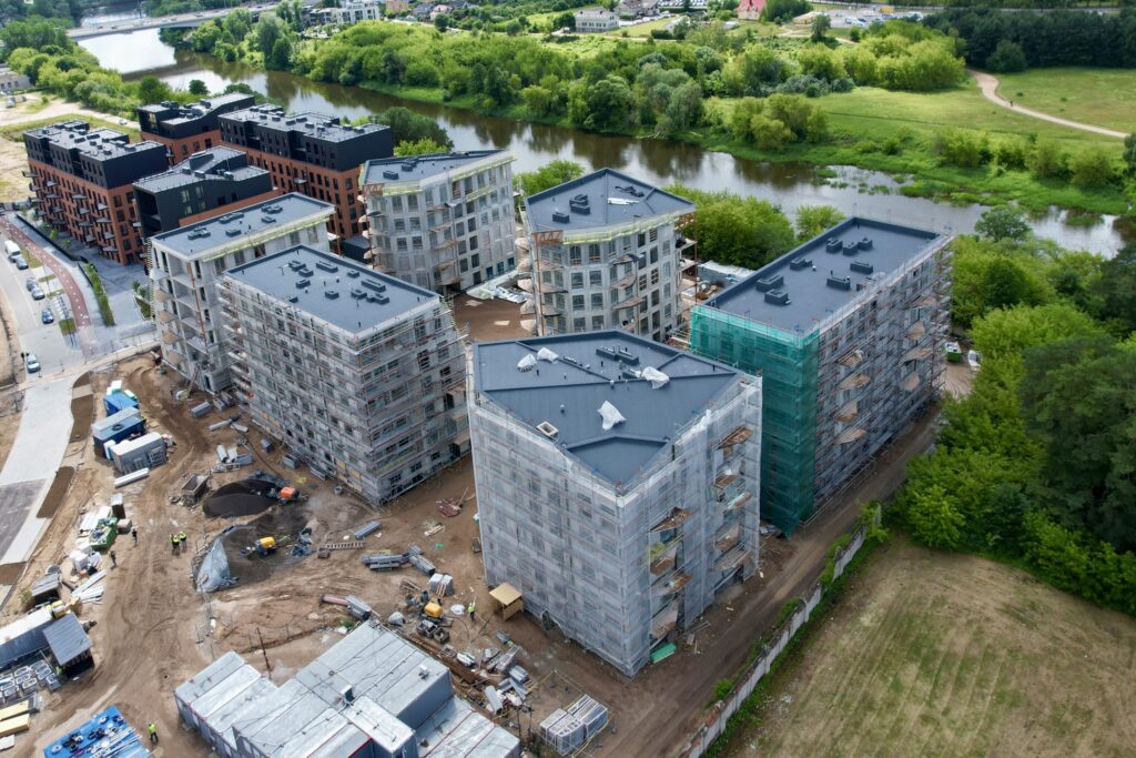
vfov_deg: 57.2
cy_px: 379
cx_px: 568
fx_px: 694
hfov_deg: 78.6
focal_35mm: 22
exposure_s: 1/1000
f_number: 2.8
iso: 100
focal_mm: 8.38
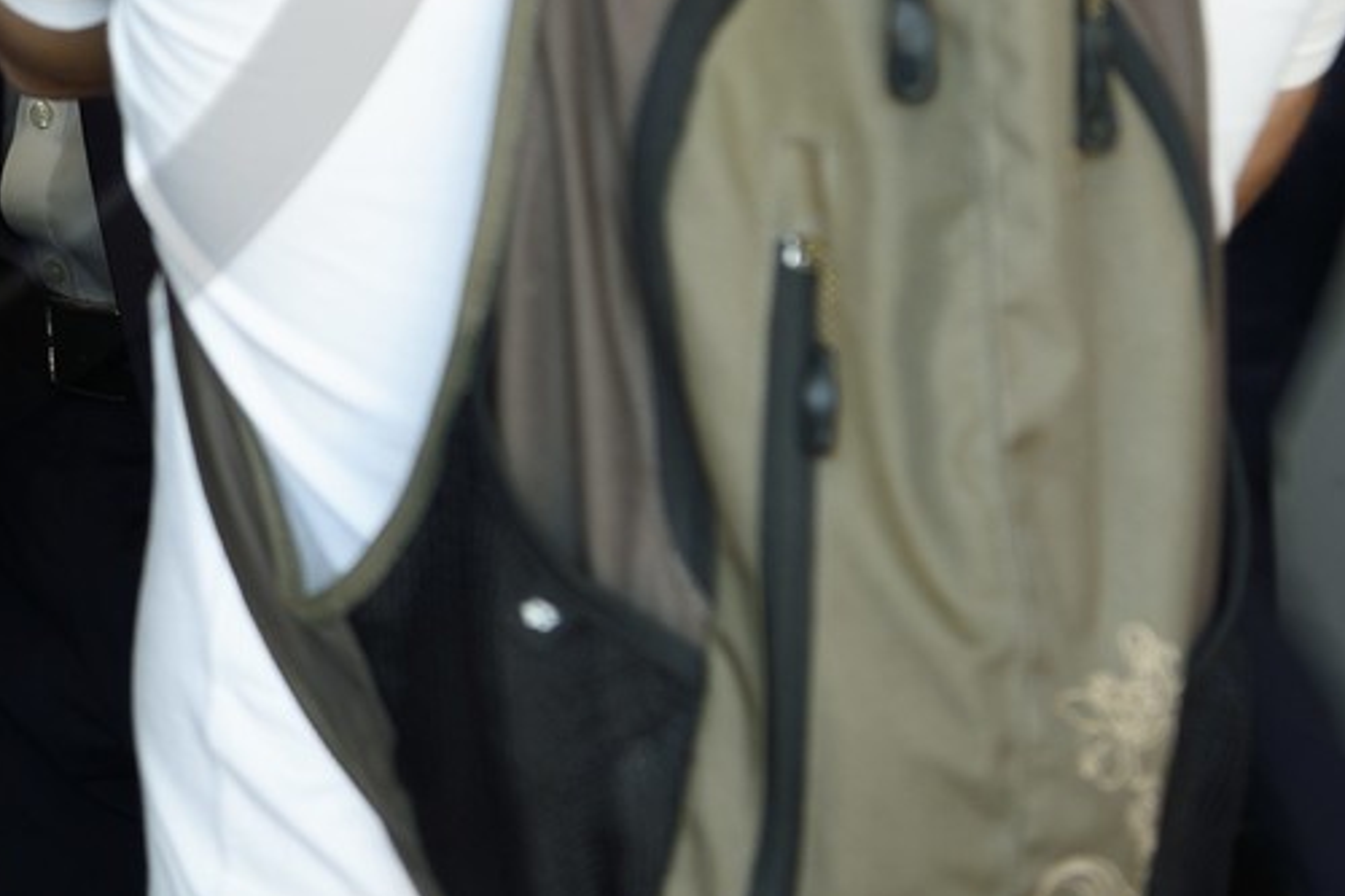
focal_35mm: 160
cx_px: -581
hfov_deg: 12.3
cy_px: -517
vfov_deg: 8.4
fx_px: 5975
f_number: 4.5
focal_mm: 50
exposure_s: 1/25
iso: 200
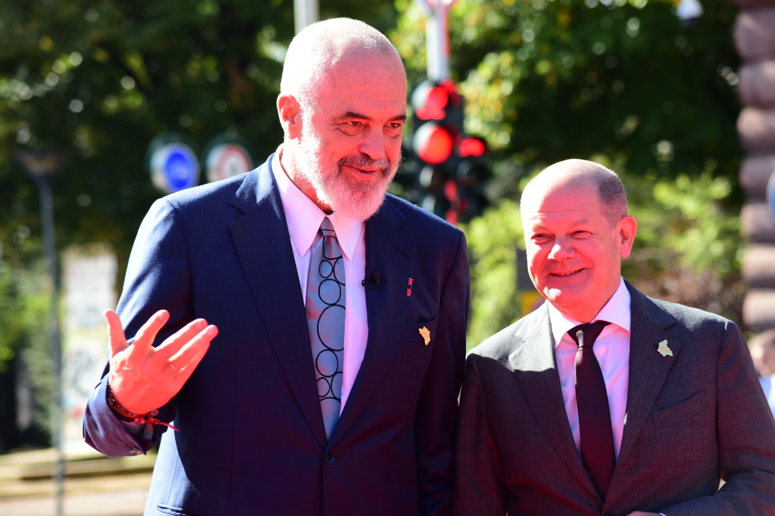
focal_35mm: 135
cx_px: 388
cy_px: 258
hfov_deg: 15.2
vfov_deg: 10.2
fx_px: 2906
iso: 160
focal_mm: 135
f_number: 7.1
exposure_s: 1/160
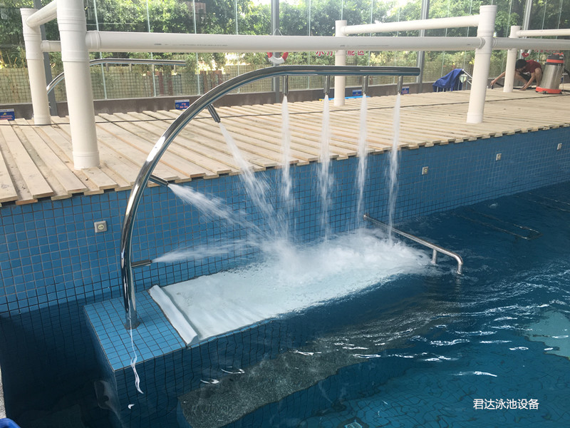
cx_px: 285
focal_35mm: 29
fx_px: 478
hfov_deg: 61.7
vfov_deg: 48.2
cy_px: 214
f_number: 2.2
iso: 32
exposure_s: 1/100
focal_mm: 4.15
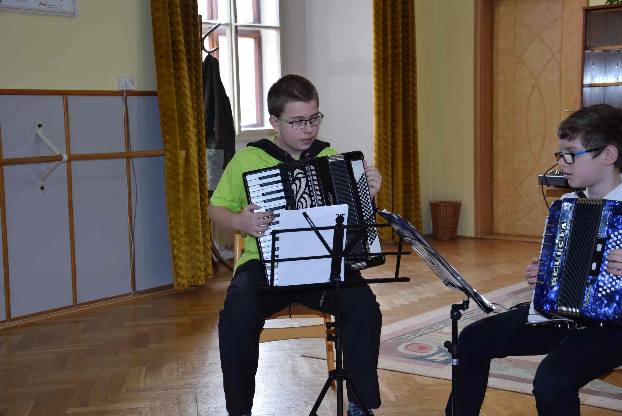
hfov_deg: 33.4
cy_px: 208
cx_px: 311
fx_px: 1037
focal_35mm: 60
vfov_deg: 22.7
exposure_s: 1/100
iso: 400
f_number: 4.5
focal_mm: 40
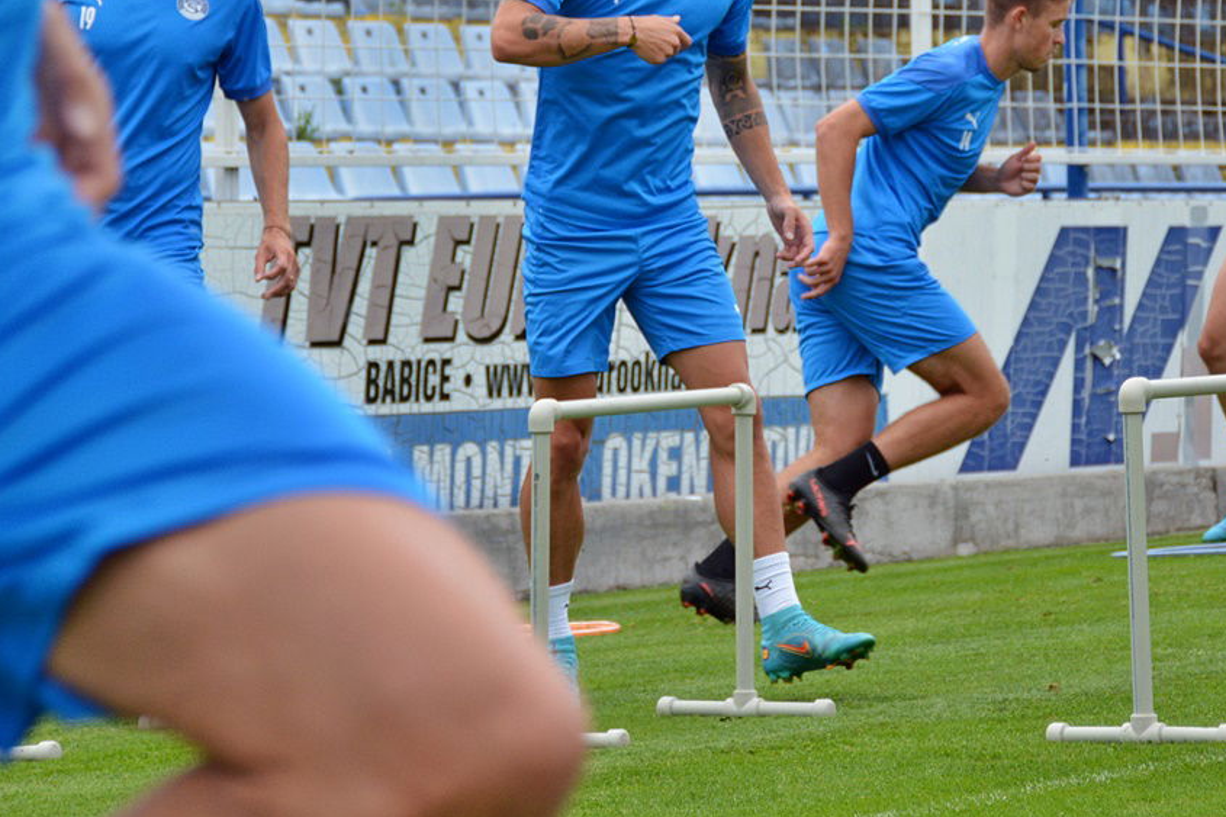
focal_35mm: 213
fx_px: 7252
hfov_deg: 9.7
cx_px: 728
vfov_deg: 6.4
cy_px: 200
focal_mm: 80
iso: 800
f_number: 5.3
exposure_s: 1/1000
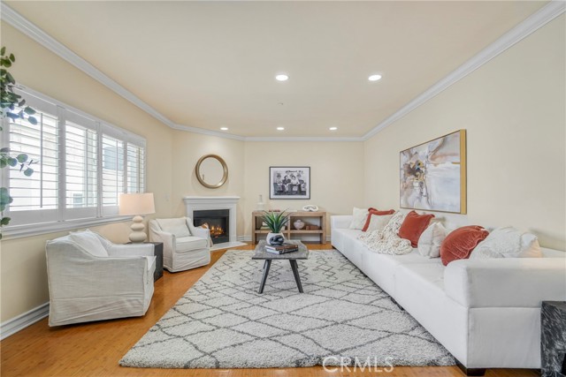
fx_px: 236
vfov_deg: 77.4
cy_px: 188
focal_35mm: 15
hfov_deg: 100.4
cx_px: 283
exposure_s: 1/30
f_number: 4
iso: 500
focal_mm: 10
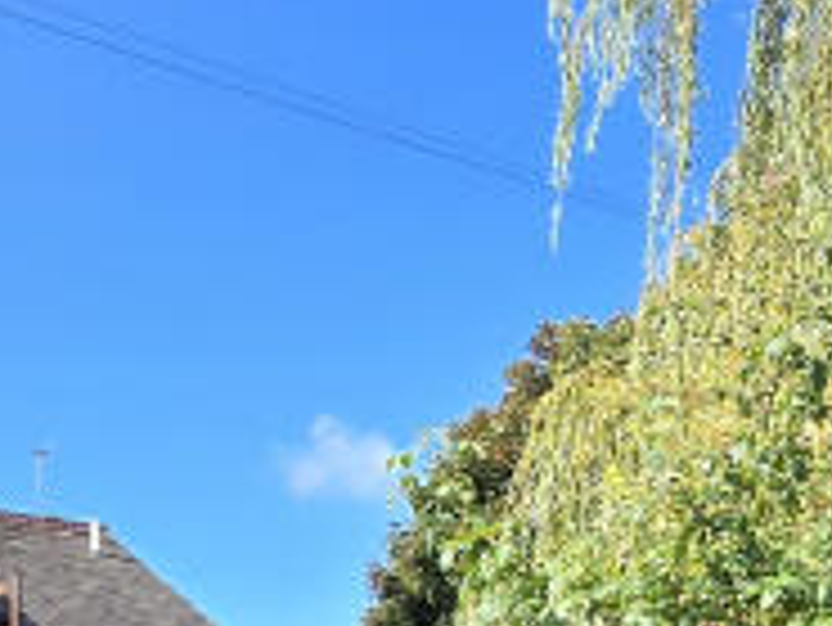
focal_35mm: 72
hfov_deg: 26.9
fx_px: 1732
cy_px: 1027
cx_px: 279
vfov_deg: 17.6
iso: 50
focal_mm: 2.2
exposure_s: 1/947
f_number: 2.2
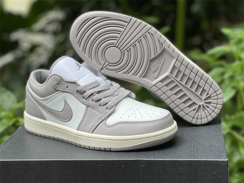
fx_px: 451
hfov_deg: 30.3
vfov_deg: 22.9
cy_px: 92
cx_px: 122
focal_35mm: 64
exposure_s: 1/121
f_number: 2.2
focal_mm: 7.5
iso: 40
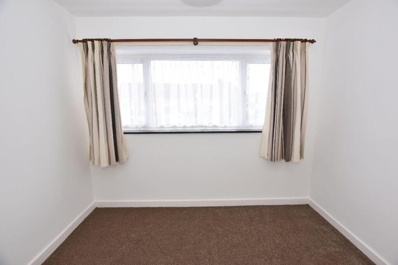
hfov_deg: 100.4
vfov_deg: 77.3
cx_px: 199
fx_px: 166
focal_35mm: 15
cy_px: 132
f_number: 5
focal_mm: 10
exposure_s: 1/200
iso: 320
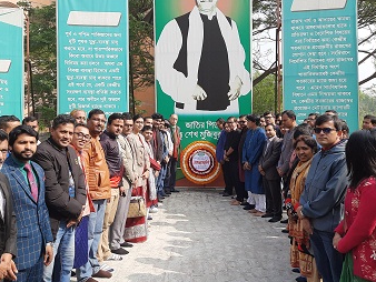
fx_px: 359
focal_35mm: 33
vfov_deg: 42.8
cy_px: 114
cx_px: 172
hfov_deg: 55.2
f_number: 2
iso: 20
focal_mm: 4.6
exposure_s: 1/358
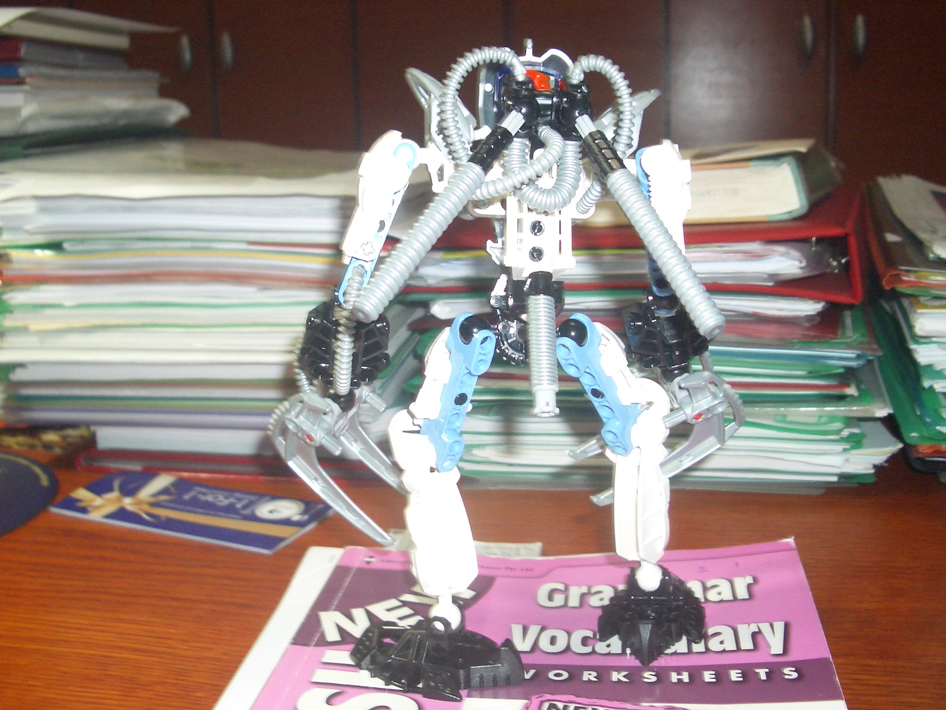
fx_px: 1120
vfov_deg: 35.1
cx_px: 473
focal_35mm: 41
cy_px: 355
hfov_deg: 45.8
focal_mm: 6.8
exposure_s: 1/40
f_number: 2.8
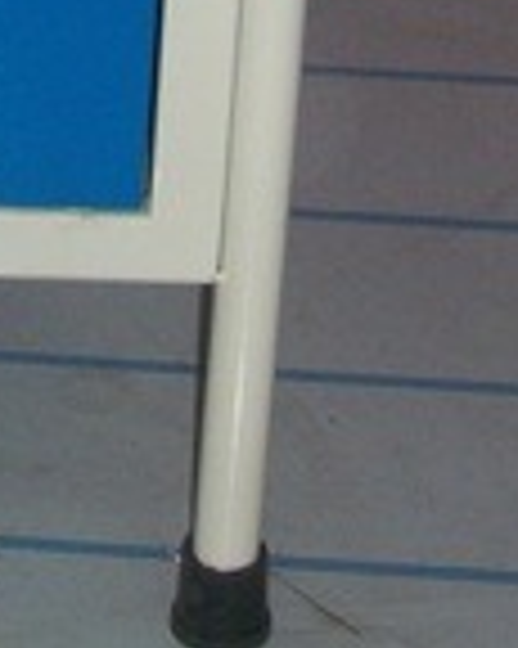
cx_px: -59
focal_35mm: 226
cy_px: -794
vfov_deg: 8.0
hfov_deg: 6.8
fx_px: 4336
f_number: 3.6
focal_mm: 8.8
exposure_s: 1/40
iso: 160
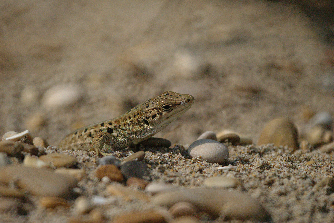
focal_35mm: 750
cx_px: 167
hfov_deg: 2.7
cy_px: 112
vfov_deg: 1.8
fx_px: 6967
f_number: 8
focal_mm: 500
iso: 640
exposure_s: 1/2000
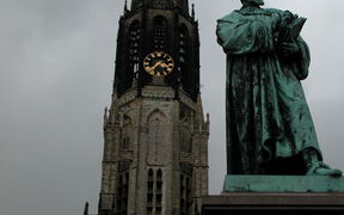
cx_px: 231
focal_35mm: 78
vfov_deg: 16.6
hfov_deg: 26.3
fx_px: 731
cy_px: 43
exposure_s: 1/258
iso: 100
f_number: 4.9
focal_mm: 13.7
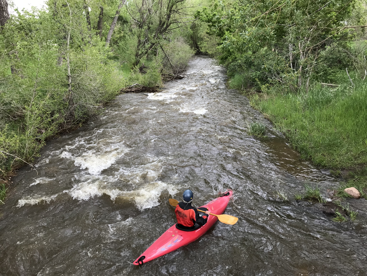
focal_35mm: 28
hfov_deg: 63.4
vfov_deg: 49.7
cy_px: 138
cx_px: 184
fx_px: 297
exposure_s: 1/360
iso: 20
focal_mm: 3.99
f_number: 1.8
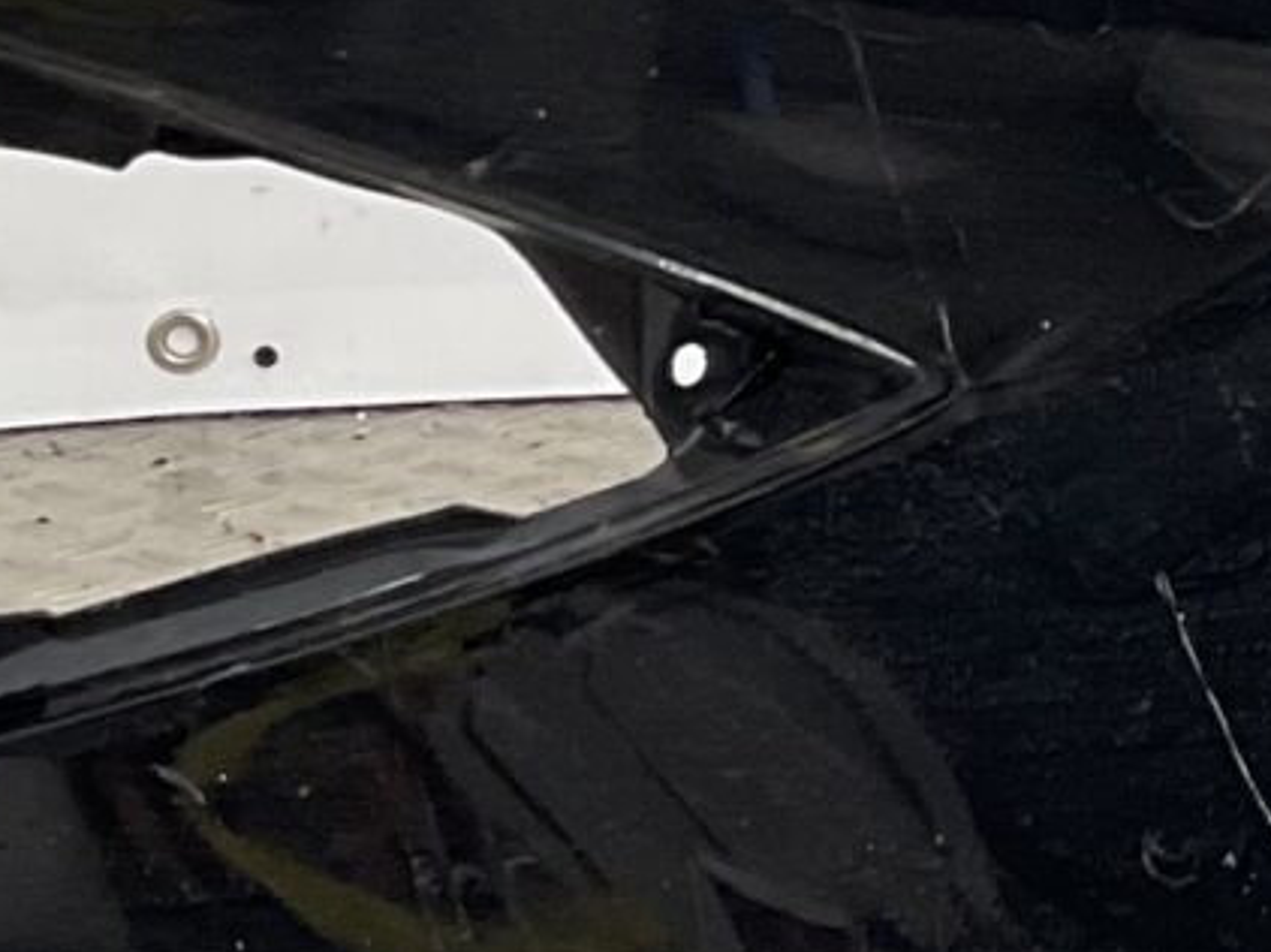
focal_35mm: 176
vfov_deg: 8.4
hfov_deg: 10.8
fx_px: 6459
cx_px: 1985
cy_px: -114
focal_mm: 3
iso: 16
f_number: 1.8
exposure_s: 1/110
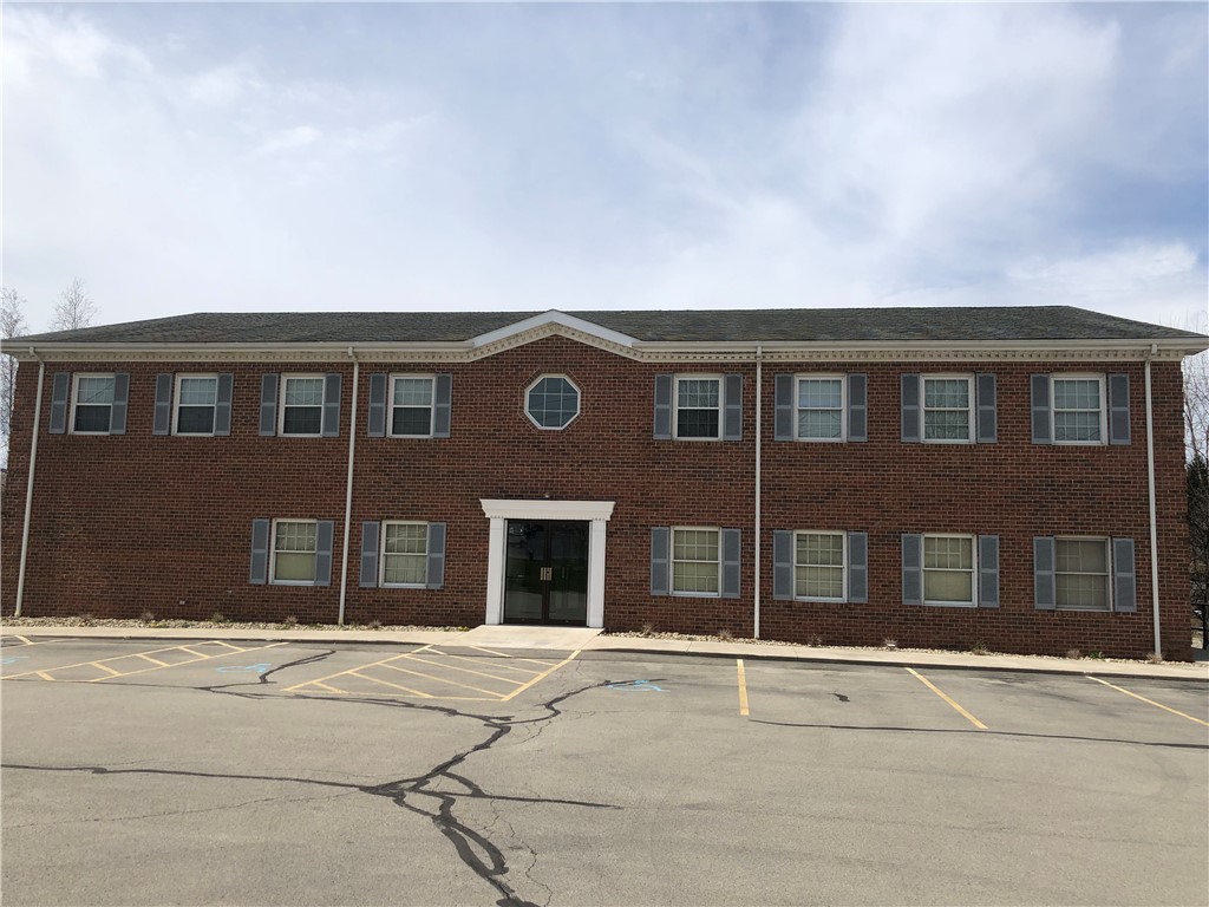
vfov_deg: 49.7
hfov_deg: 63.4
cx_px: 604
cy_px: 454
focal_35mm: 28
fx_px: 978
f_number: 1.8
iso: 20
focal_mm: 4
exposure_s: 1/3472
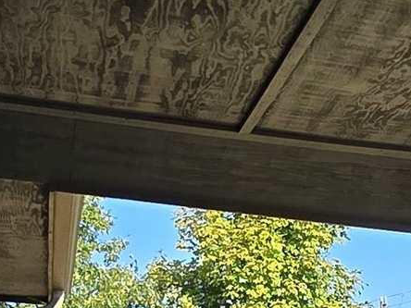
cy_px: 294
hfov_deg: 19.6
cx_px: 573
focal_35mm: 90
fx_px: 1069
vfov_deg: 16.1
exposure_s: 1/883
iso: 50
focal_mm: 2.2
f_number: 2.2
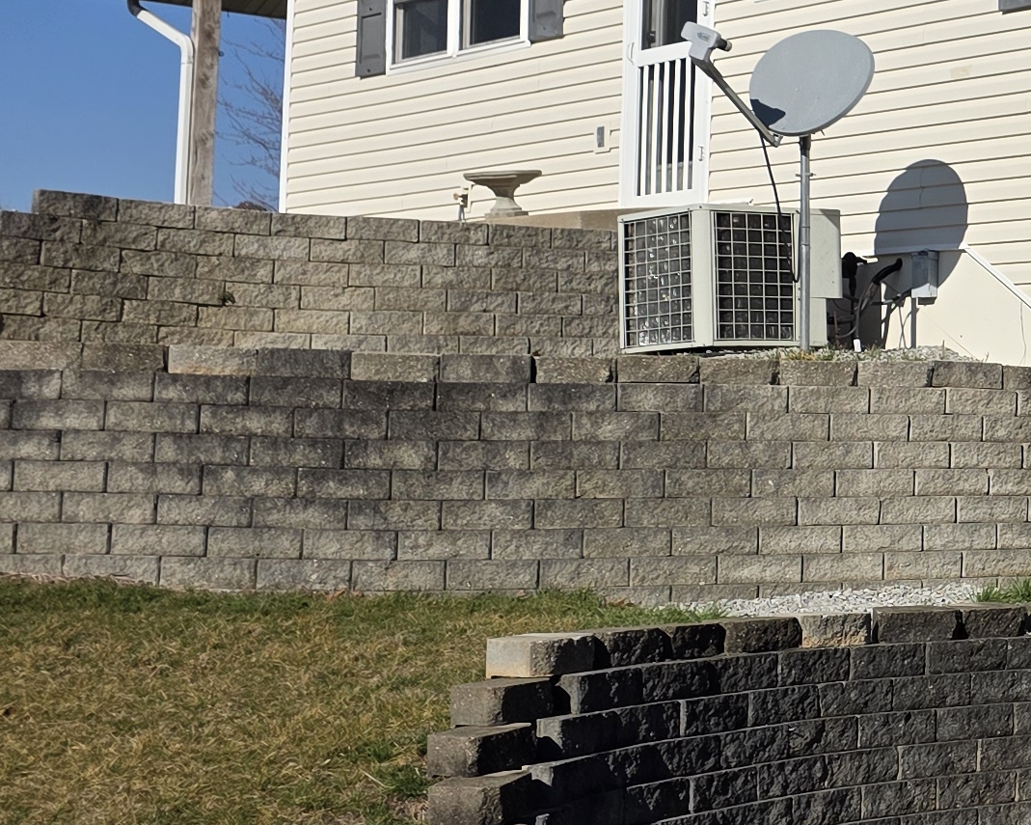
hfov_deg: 19.6
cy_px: 329
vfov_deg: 18.3
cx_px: 1582
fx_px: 2563
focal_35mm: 84
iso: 50
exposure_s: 1/7944
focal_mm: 6.3
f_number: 1.7
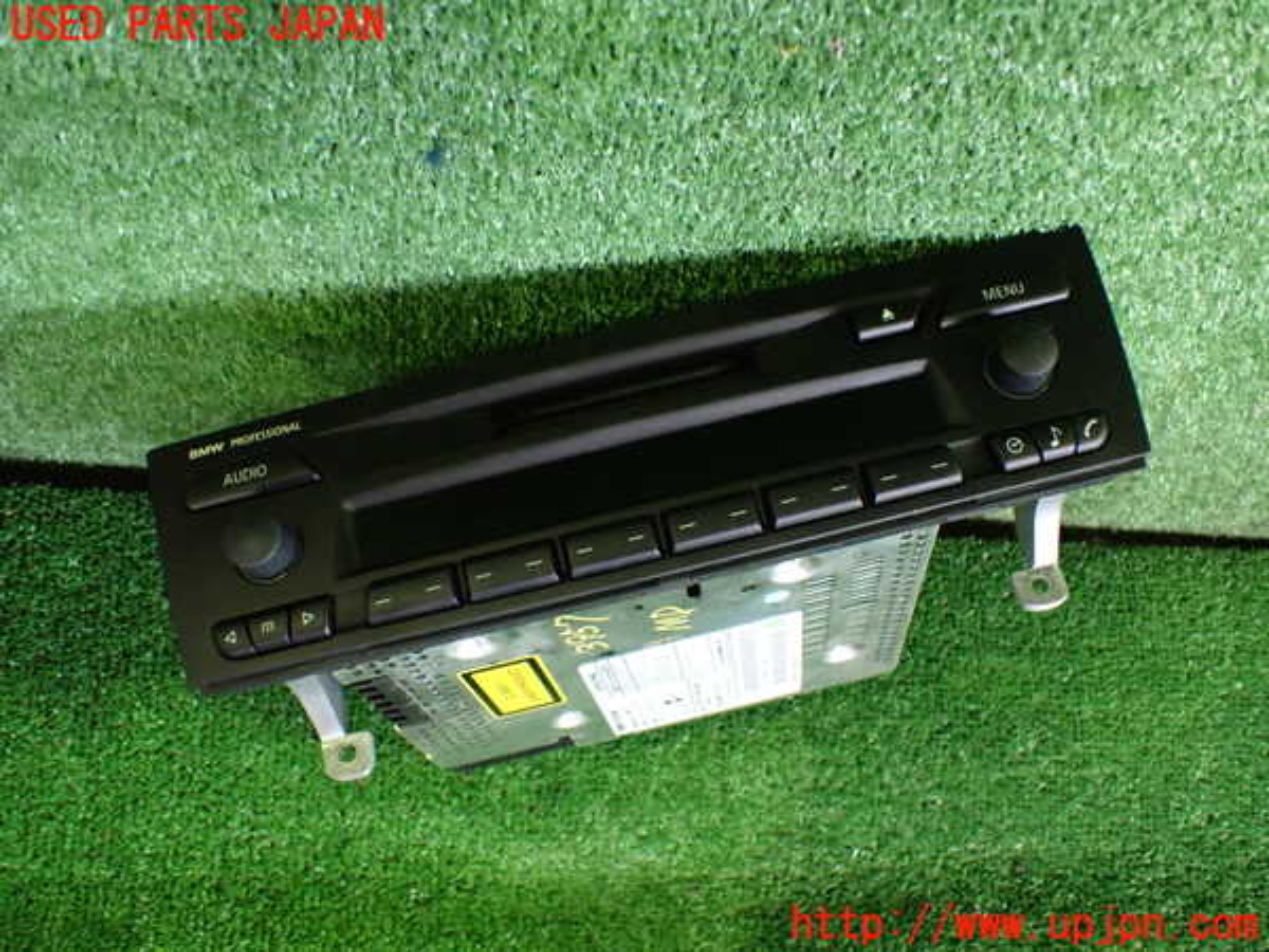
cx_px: 634
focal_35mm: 30
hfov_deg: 60.0
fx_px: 1100
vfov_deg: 46.8
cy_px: 476
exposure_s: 1/30
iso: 800
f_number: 2.3
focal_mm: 5.4
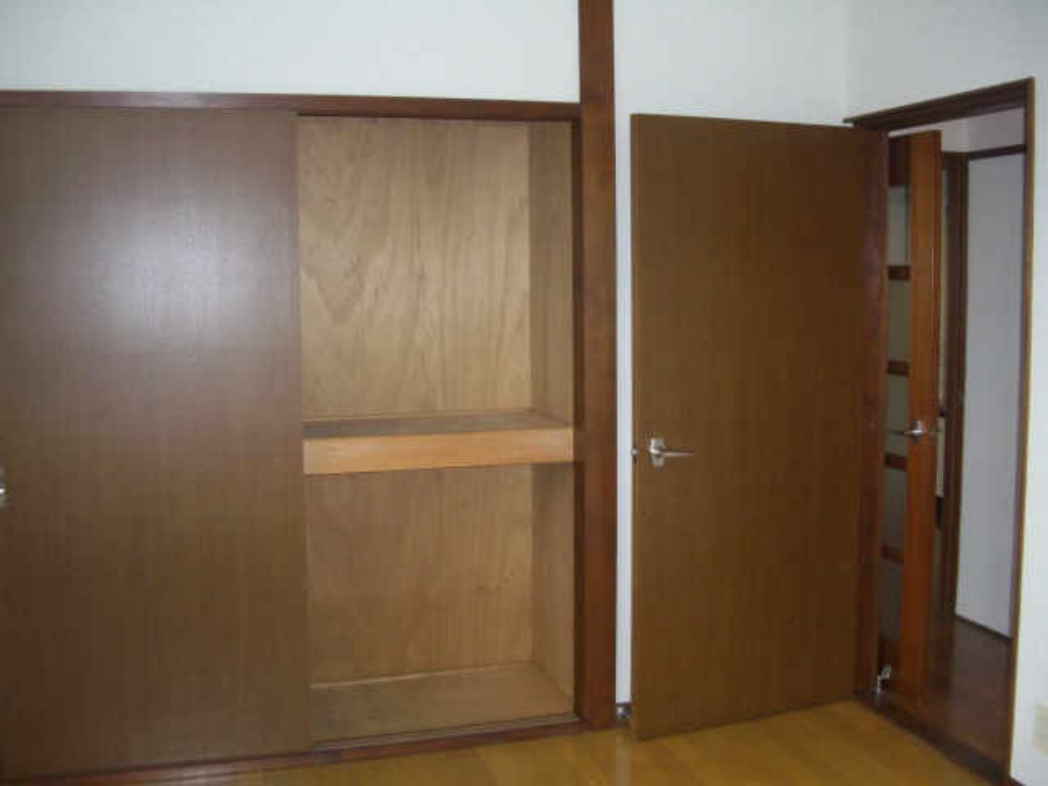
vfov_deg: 37.7
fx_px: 1150
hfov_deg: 49.0
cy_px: 393
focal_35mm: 38
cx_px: 524
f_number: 2.8
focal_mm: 7.9
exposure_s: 1/60
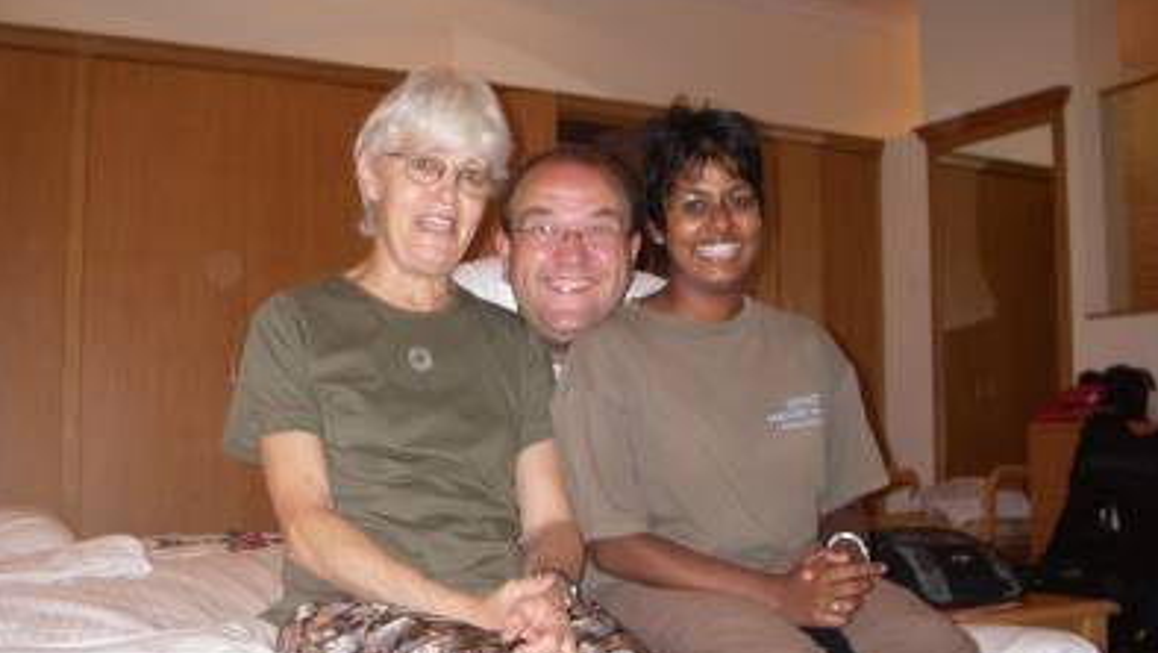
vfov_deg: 28.4
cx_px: 576
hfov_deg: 48.3
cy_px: 362
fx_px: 1290
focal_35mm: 42
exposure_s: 1/40
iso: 200
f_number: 3.3
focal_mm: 6.3
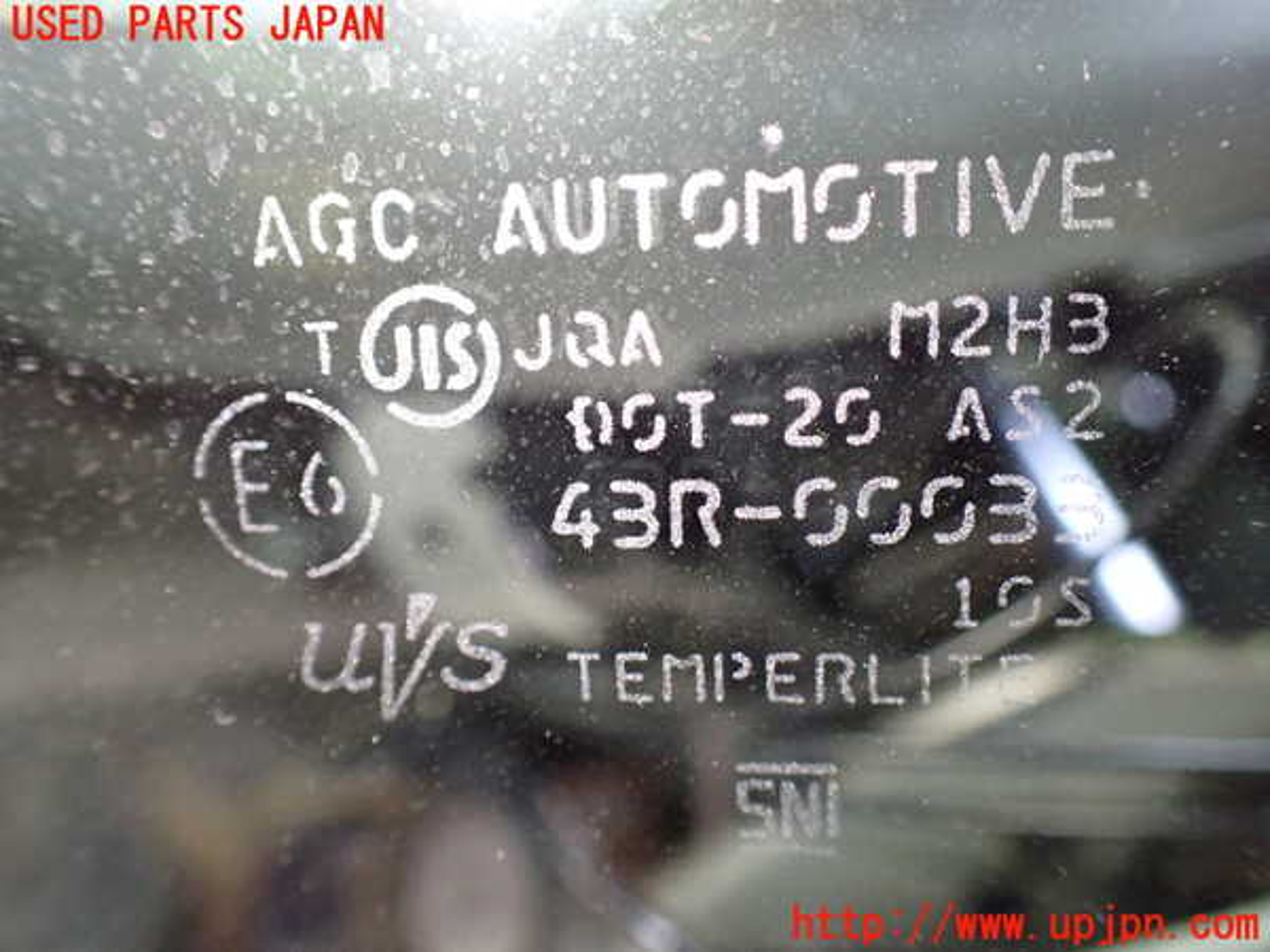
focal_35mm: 30
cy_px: 476
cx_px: 635
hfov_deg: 60.0
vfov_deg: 46.8
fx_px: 1101
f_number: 2.3
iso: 800
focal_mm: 5.4
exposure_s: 1/50
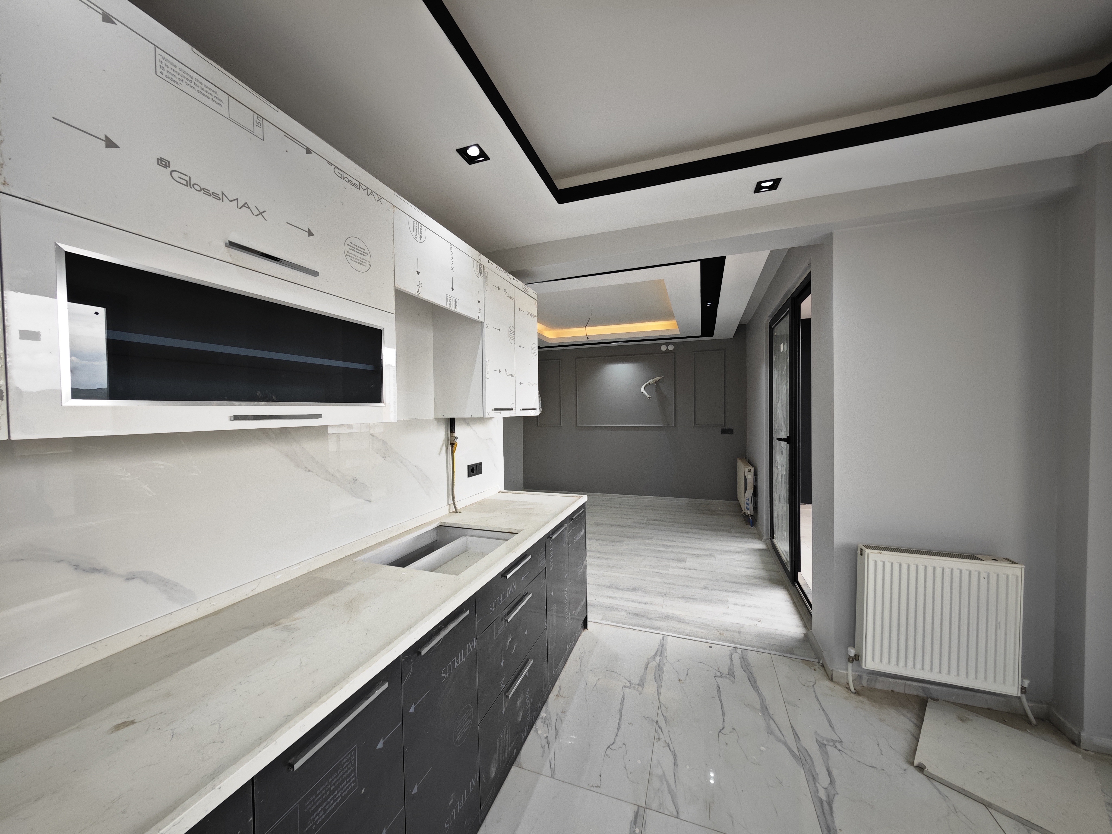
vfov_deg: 94.5
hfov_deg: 110.5
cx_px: 556
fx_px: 385
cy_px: 417
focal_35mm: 12
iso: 160
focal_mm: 2.03
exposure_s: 1/100
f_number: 1.8
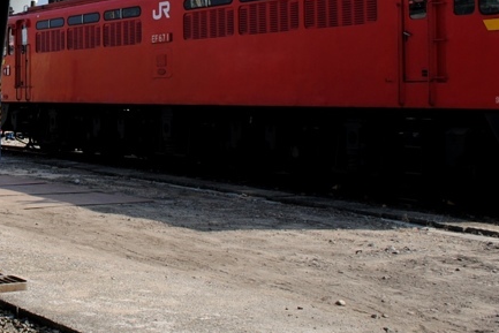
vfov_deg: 18.9
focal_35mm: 71
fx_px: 984
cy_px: 43
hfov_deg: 26.3
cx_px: -48
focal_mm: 20
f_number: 8
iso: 100
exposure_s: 1/160
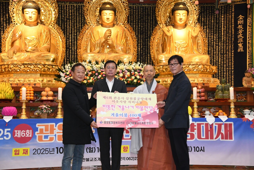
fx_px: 494
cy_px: 85
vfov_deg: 19.5
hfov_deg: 28.8
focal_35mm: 70
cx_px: 127
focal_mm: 70
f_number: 6.3
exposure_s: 1/160
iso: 5000
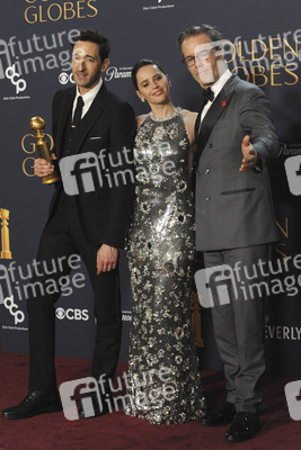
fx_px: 1002
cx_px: 150
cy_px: 225
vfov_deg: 25.4
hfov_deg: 17.1
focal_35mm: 80
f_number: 5
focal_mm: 80
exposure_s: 1/160
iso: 2500
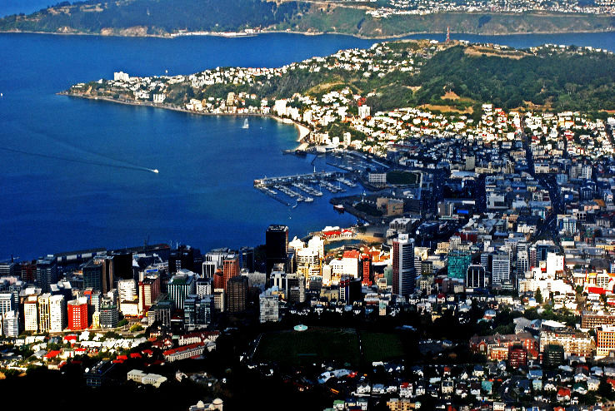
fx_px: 1283
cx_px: 308
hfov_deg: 27.0
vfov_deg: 18.2
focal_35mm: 75
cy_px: 206
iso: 200
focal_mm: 50
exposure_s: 1/160
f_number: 10
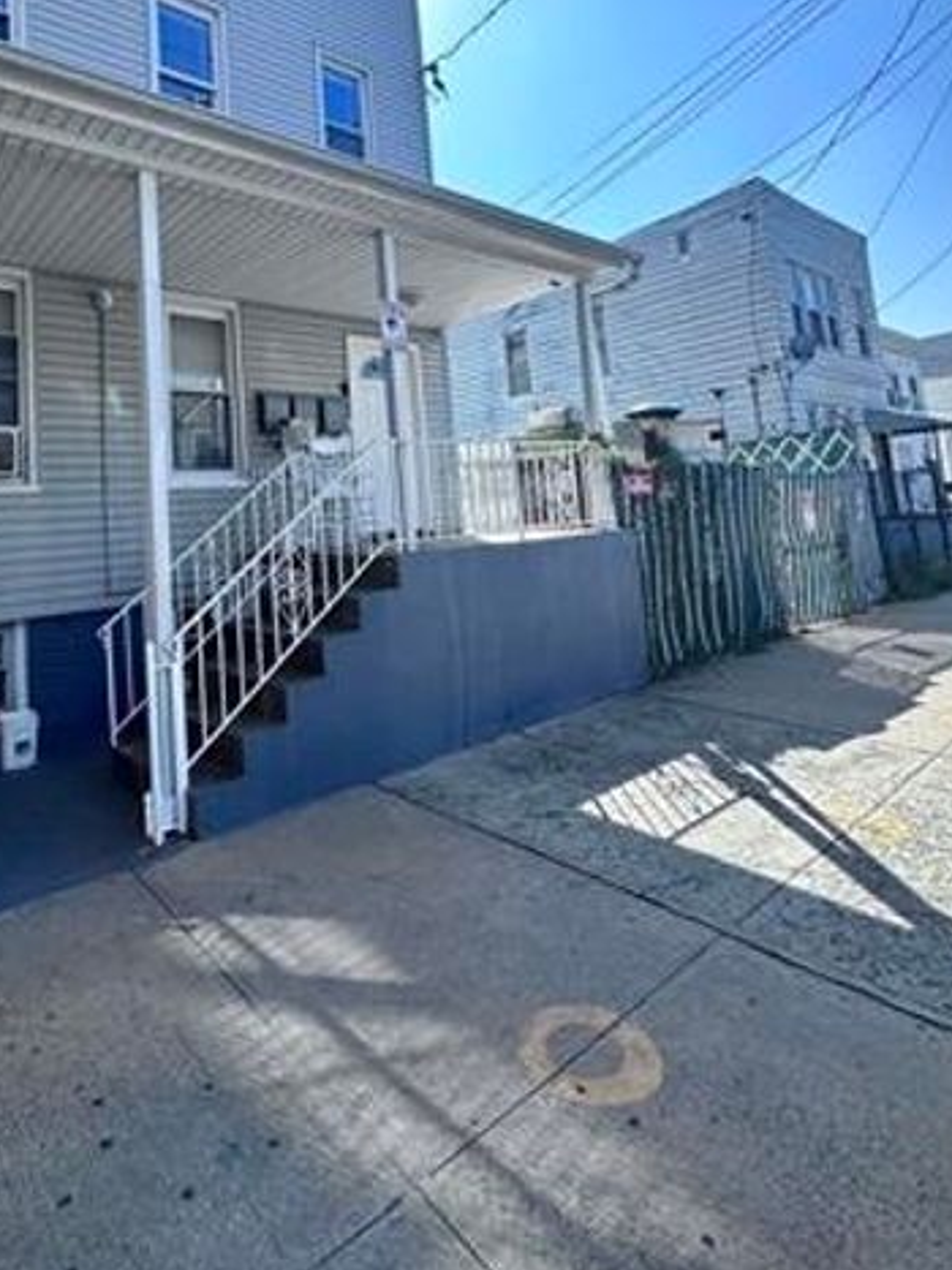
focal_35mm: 20
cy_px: 447
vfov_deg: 79.7
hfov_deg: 65.0
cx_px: 356
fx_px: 734
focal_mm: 2.22
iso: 40
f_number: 2.2
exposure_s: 1/812
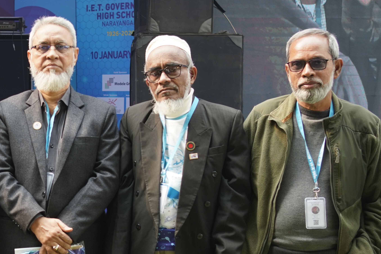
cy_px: 185
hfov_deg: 19.0
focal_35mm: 103
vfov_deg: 13.3
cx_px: -42
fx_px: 1090
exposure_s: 1/200
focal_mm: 35
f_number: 3.5
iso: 250
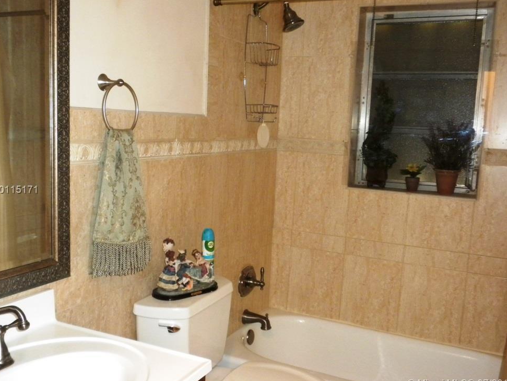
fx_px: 571
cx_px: 252
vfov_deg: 36.8
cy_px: 190
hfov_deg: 47.8
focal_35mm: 39
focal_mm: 6.6
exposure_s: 1/30
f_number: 3.5
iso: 400
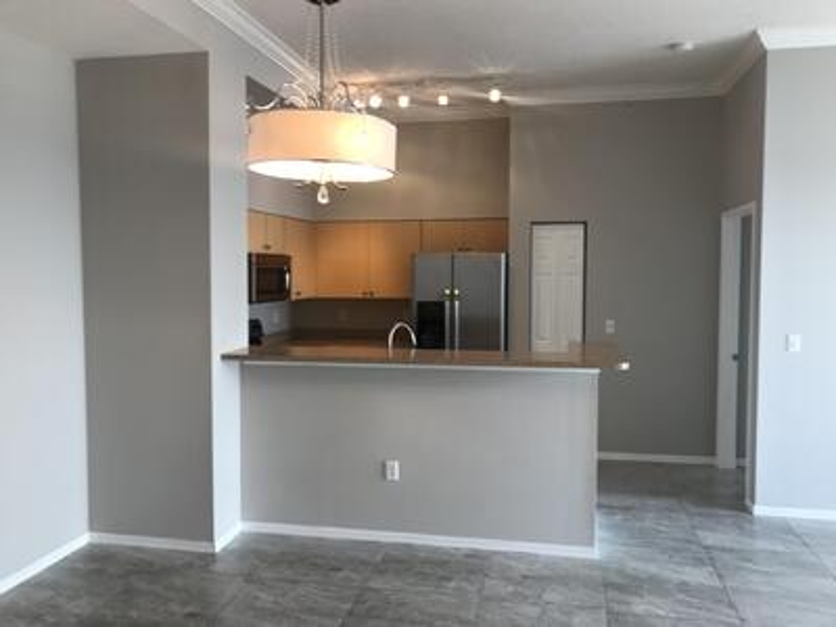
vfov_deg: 49.7
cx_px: 418
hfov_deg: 63.4
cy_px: 314
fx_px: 676
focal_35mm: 28
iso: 32
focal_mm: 3.99
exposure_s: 1/60
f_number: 1.8
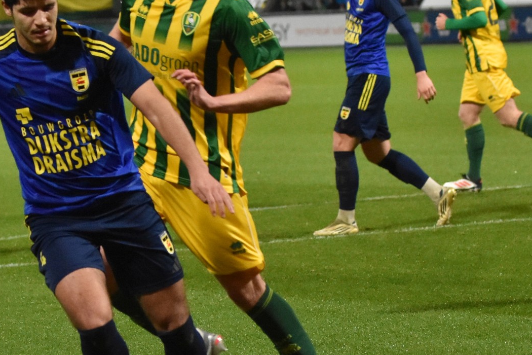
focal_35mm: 192
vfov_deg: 7.2
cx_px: 67
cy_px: 189
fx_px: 2837
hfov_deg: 10.7
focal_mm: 70
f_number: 2.8
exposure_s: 1/640
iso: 2500
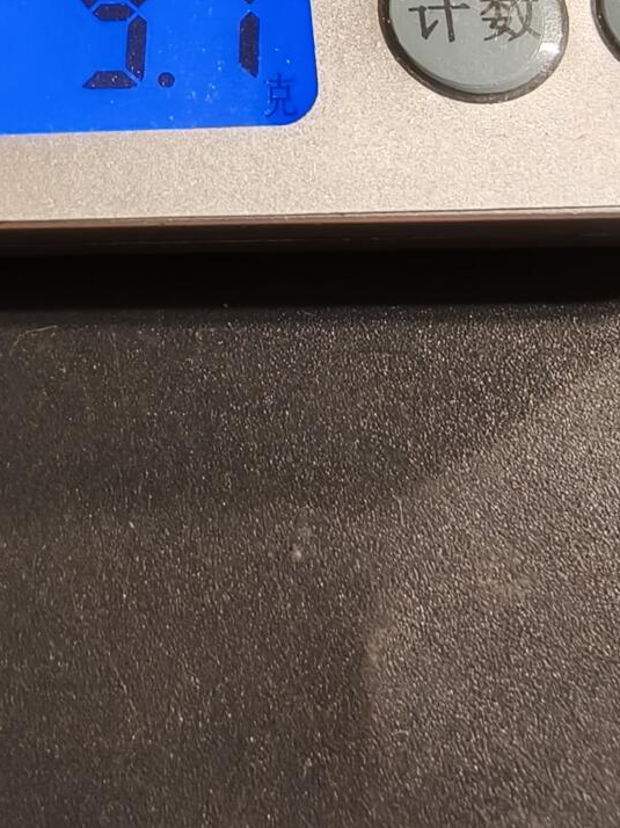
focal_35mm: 58
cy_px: -35
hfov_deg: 24.4
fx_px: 1386
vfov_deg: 30.4
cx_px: 49
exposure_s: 1/56
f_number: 2
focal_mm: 2.32
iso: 160
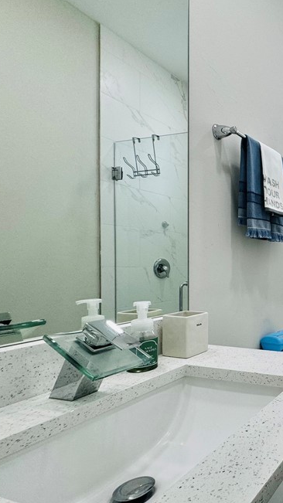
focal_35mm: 24
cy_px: 270
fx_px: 320
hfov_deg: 36.0
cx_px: 347
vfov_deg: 76.2
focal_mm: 2.22
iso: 100
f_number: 2.2
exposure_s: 1/120
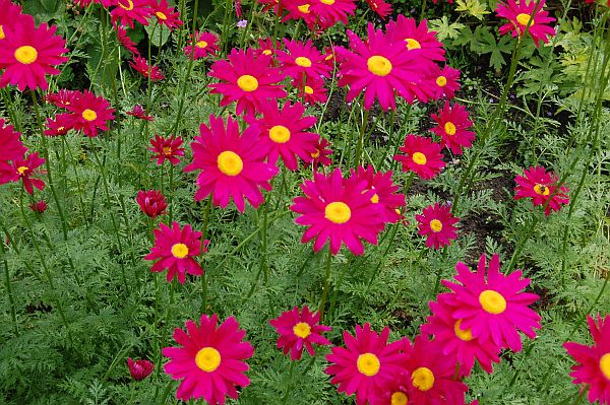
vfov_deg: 28.0
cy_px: 202
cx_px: 305
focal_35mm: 48
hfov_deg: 41.1
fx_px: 813
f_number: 8
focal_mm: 32
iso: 200
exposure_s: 1/200
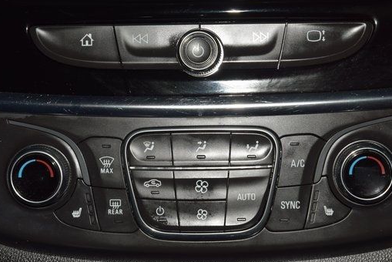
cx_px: 199
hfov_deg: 15.5
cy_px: 134
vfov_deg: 10.4
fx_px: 1438
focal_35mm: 132
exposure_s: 1/125
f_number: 8
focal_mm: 70
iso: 100
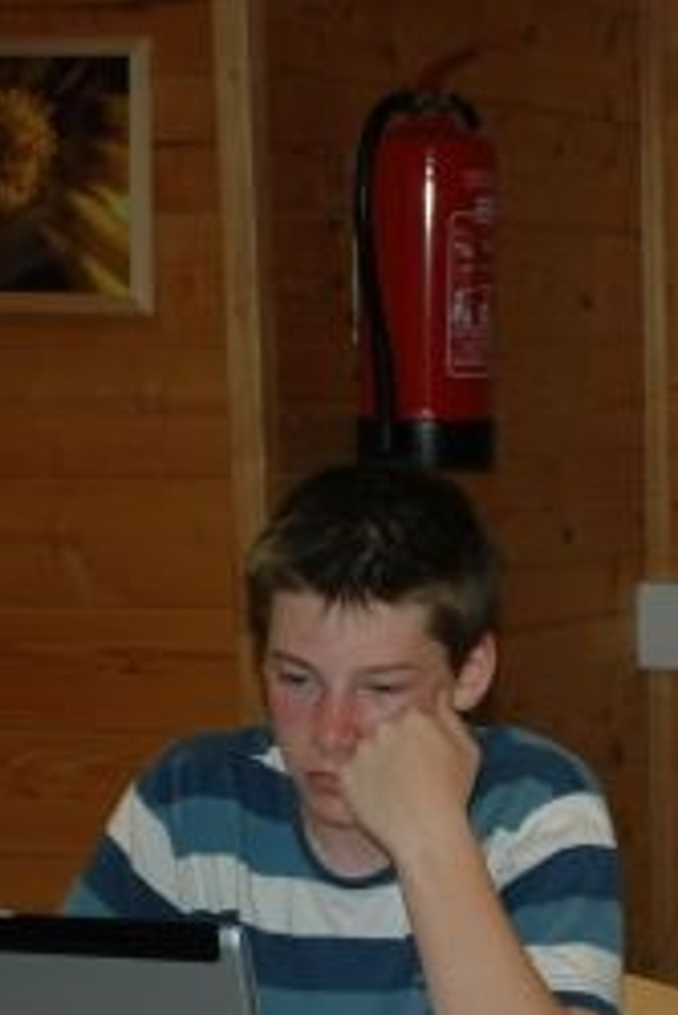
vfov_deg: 18.2
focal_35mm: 112
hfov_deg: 12.1
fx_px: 3159
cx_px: 727
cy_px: 702
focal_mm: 34
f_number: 4.5
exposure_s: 1/60
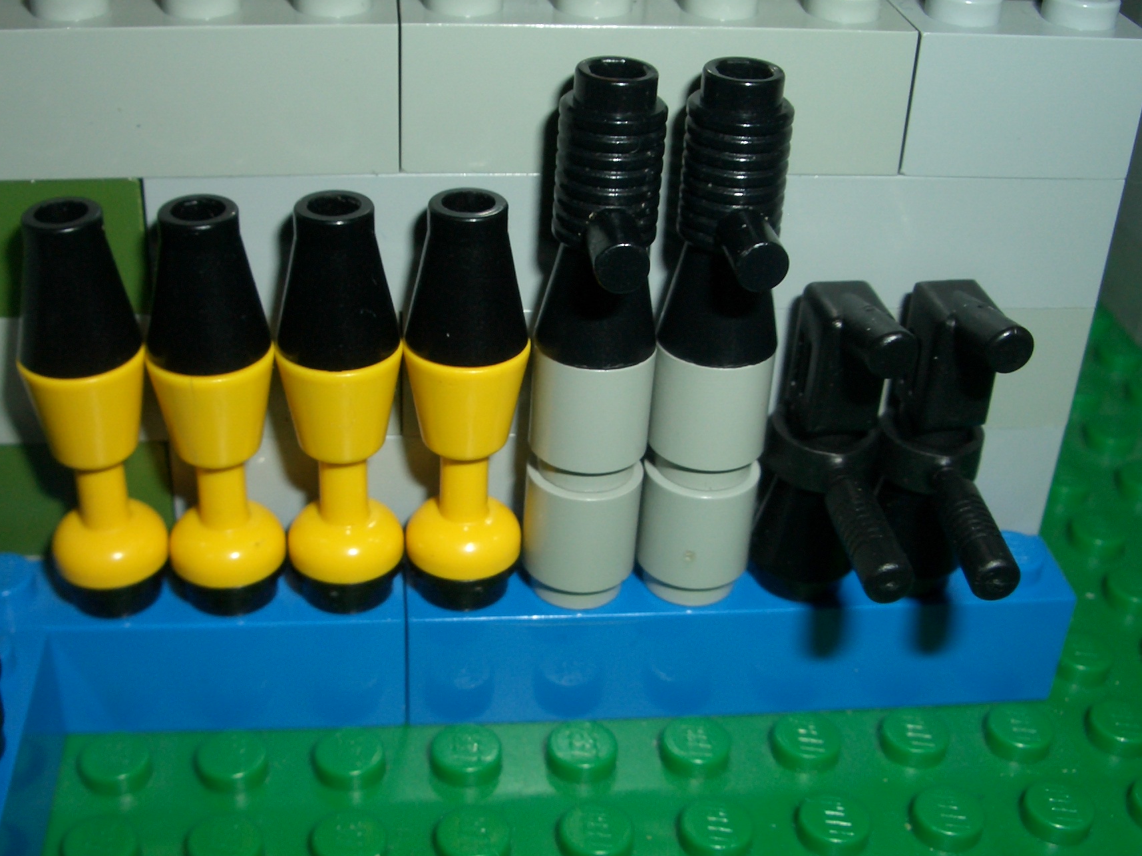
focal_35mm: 47
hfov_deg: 40.3
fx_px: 1551
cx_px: 490
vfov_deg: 30.9
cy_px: 441
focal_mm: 5.8
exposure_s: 1/60
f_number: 4.3
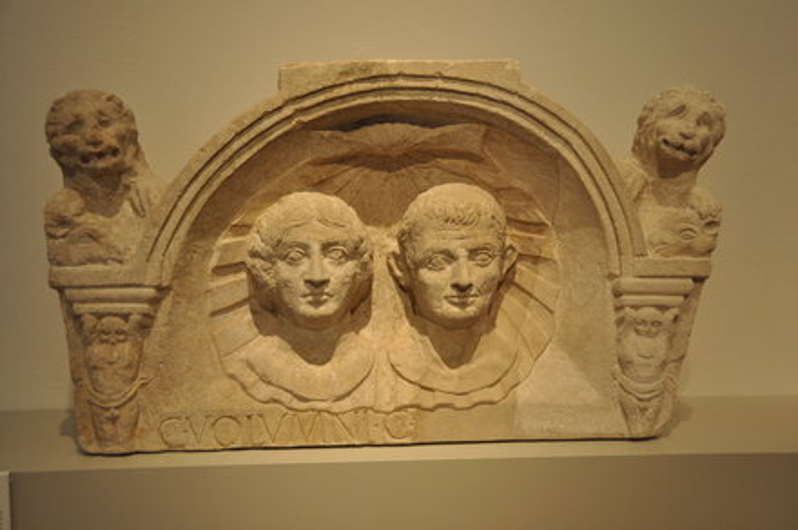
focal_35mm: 46
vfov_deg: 28.9
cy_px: 265
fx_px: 1029
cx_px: 399
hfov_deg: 42.4
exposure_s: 1/100
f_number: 5
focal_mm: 31
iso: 500
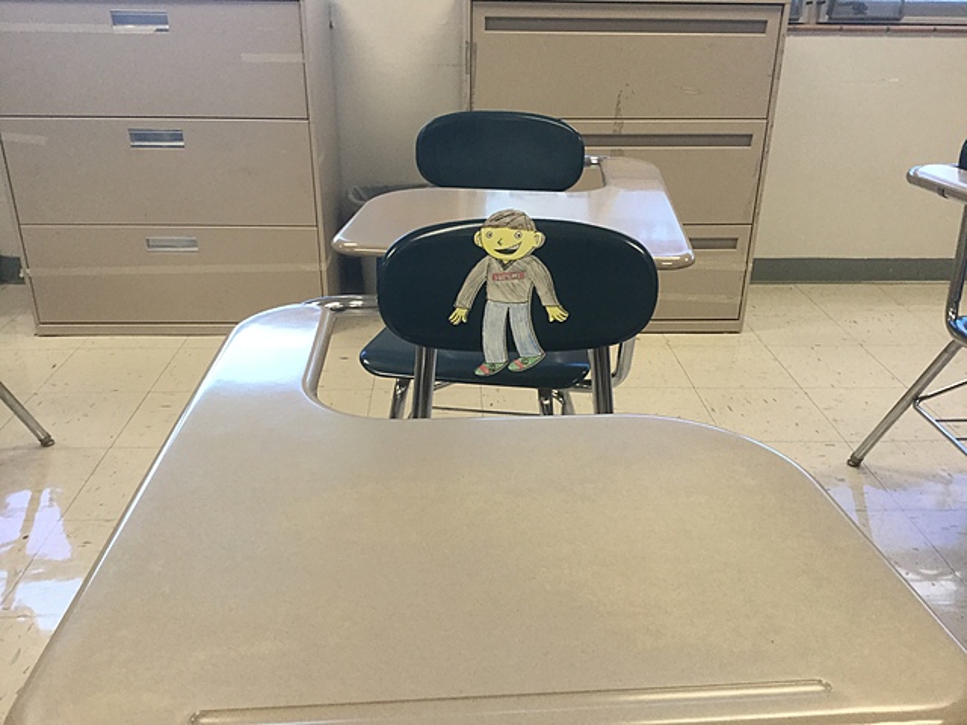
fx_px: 866
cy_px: 362
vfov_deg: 45.4
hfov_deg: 58.4
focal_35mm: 31
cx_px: 484
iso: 64
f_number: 2.4
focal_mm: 3.3
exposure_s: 1/30
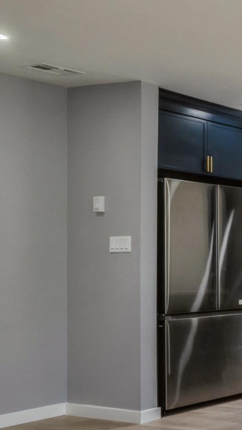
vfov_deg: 40.3
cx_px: 637
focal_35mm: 51
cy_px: 265
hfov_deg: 13.4
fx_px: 581
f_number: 11
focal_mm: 16
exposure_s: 1/13
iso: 200
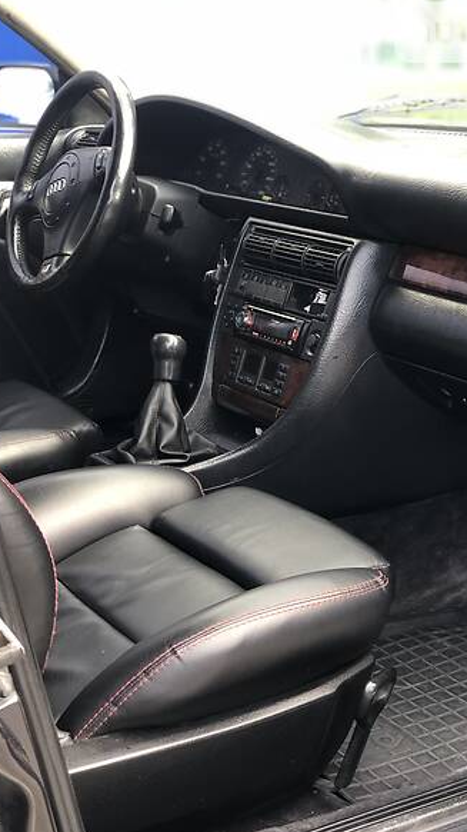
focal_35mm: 64
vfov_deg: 32.8
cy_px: 413
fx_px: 1410
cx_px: 300
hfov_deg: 18.8
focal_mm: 6.6
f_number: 2.8
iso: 40
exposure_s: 1/30
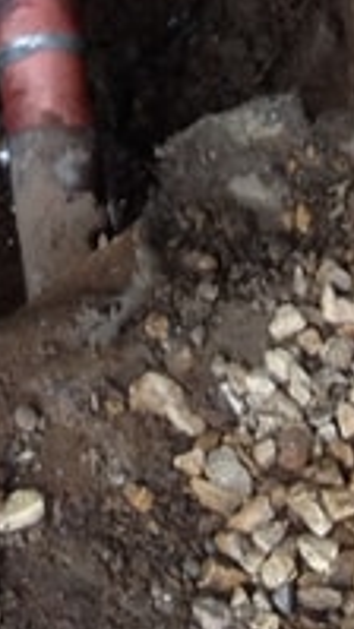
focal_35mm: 255
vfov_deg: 7.9
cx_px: -356
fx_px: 4253
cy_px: -825
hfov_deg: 4.7
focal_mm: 4.28
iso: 50
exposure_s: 1/120
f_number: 2.4
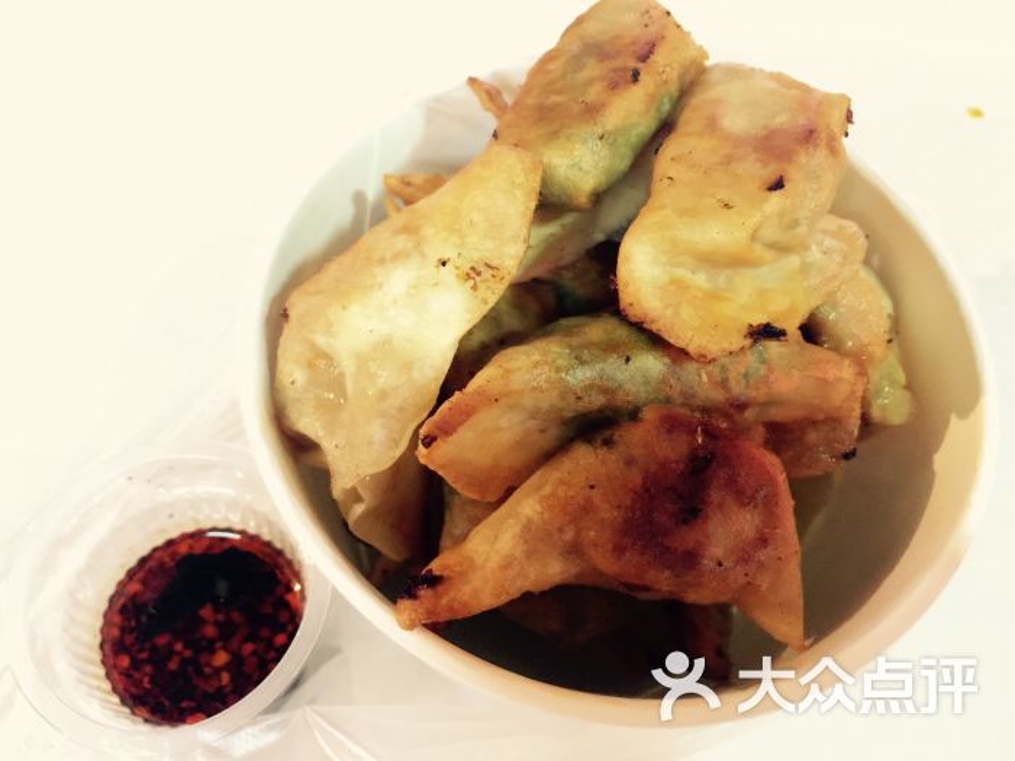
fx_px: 850
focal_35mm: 29
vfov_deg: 48.2
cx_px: 508
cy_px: 380
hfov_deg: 61.7
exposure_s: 1/4
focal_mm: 4.15
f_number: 2.2
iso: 125
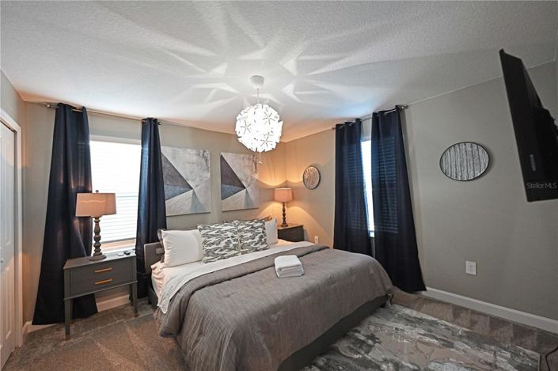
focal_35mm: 14
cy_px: 186
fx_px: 217
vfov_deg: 81.1
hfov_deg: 104.3
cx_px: 279
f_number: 2.8
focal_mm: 14
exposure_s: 1/125
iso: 1100
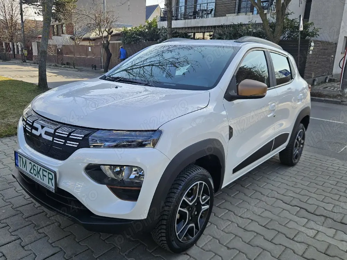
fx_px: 231
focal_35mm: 23
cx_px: 174
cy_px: 130
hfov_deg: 73.9
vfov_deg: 58.9
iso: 25
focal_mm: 5.4
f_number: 1.8
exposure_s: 1/667
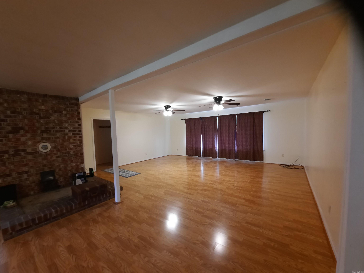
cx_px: 182
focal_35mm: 13
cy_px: 136
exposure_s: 1/24
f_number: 2.2
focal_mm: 1.74
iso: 250
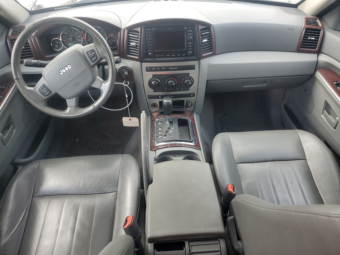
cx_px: 170
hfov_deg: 67.3
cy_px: 128
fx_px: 255
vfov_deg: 53.1
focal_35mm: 26
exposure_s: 1/120
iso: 55
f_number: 1.5
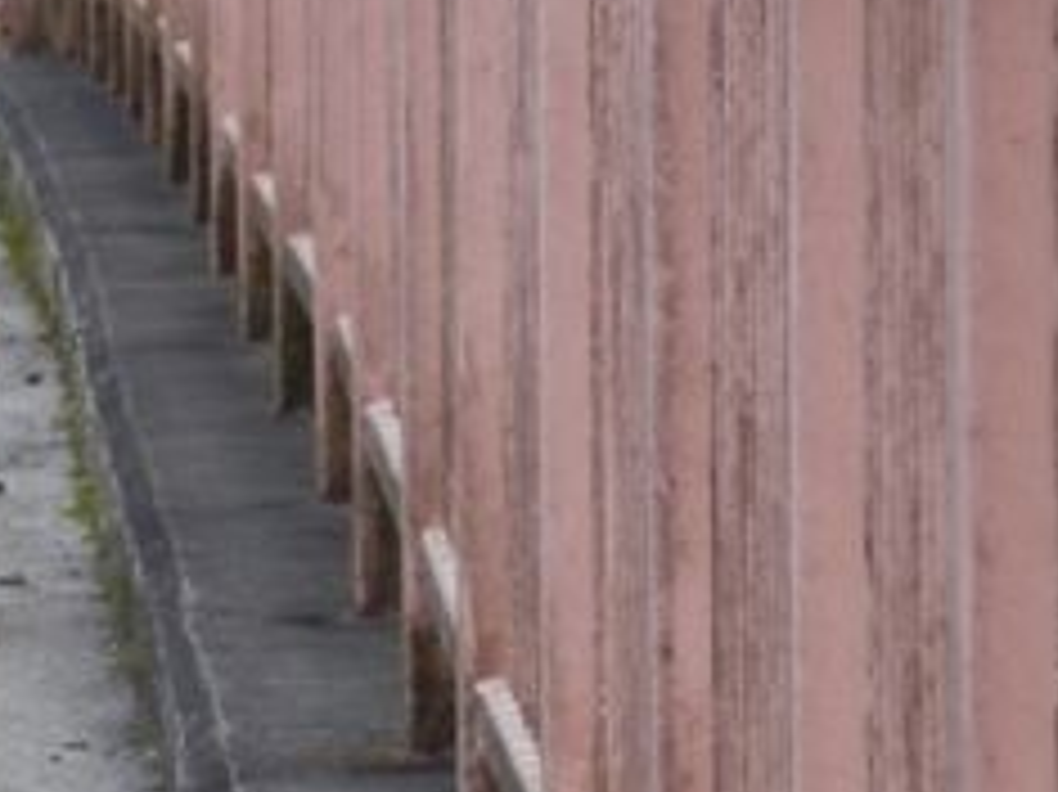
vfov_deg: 1.6
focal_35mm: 932
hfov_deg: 2.1
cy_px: 1062
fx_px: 28471
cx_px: -567
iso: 200
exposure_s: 1/100
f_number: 6.4
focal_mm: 48.9
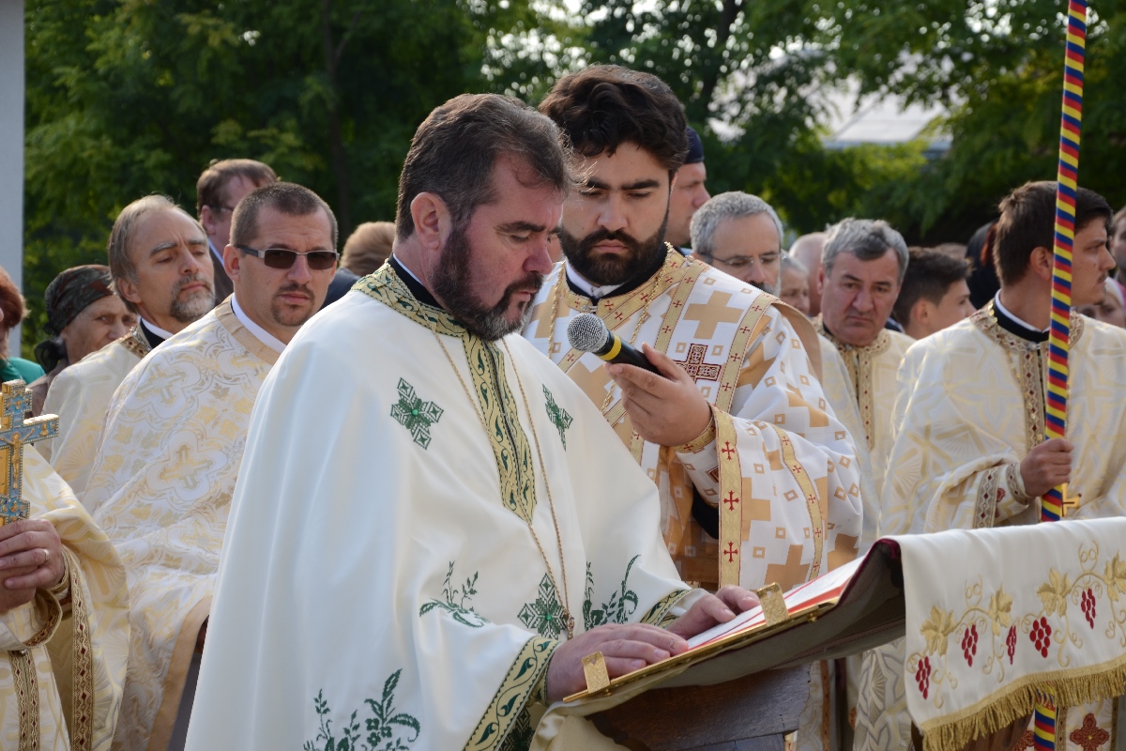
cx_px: 563
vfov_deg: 13.0
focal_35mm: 105
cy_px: 376
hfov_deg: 19.5
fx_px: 3284
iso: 100
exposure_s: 1/100
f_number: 6.3
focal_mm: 70
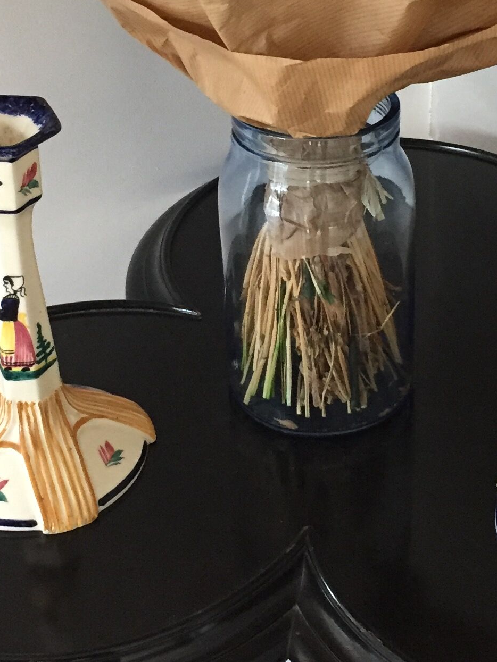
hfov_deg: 19.4
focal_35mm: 76
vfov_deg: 25.3
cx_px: 281
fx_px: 1455
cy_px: 141
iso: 250
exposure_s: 1/33
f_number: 2.2
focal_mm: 4.15
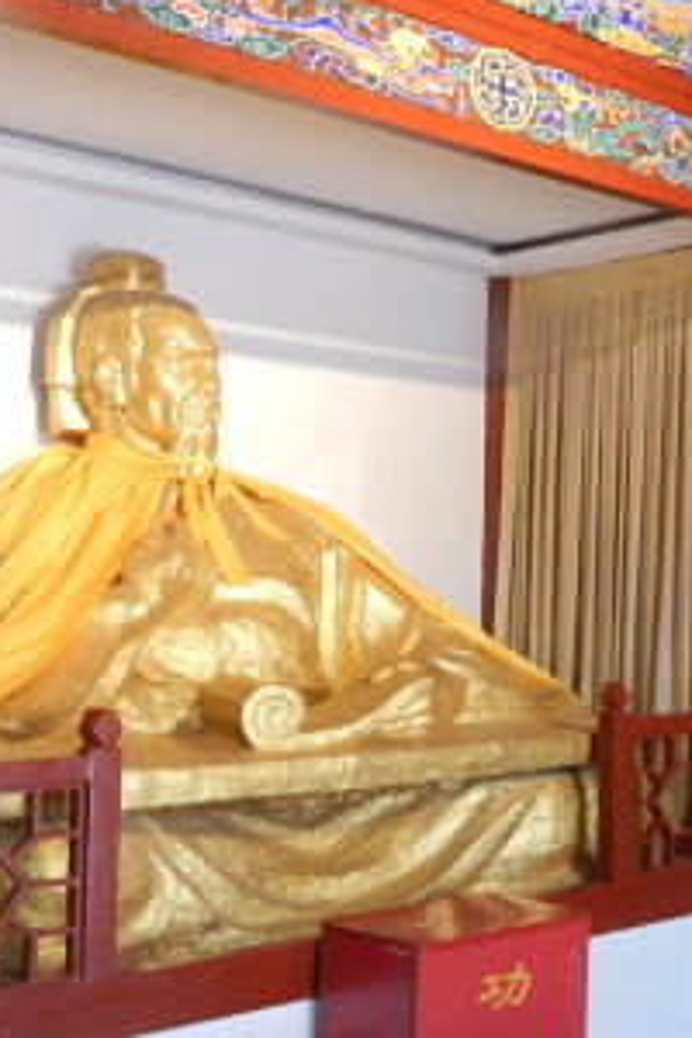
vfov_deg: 36.2
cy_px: 548
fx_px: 1586
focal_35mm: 55
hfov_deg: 23.0
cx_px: 789
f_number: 3
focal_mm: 4
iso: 400
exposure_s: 1/50
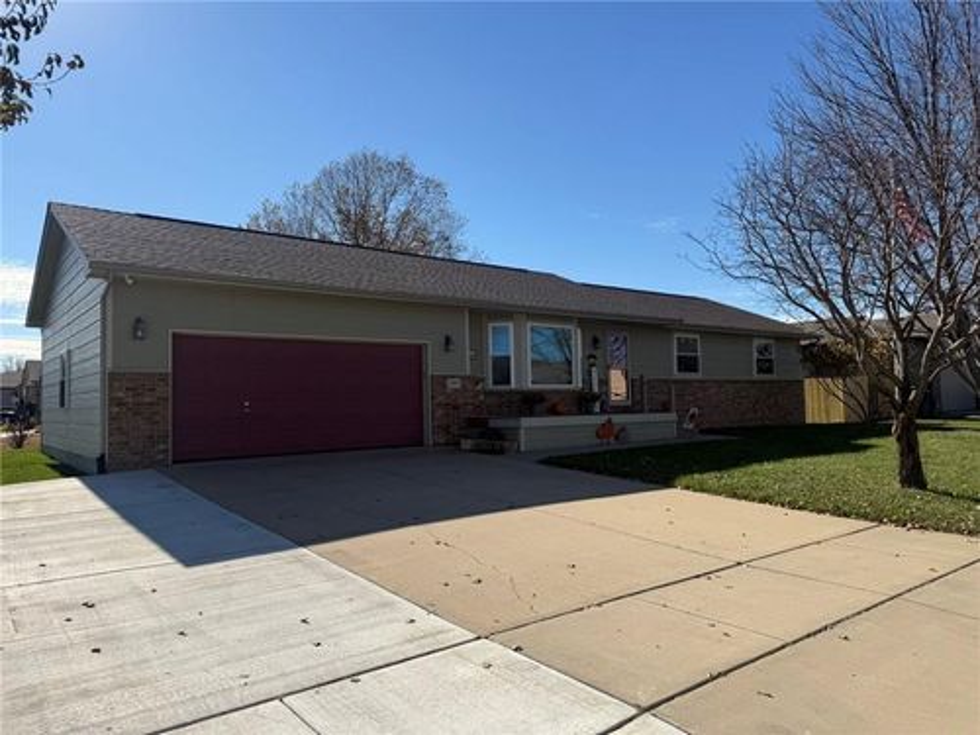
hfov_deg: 71.6
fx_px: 679
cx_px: 490
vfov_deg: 56.8
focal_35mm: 24
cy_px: 368
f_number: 1.78
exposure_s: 1/5714
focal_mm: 6.76
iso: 80
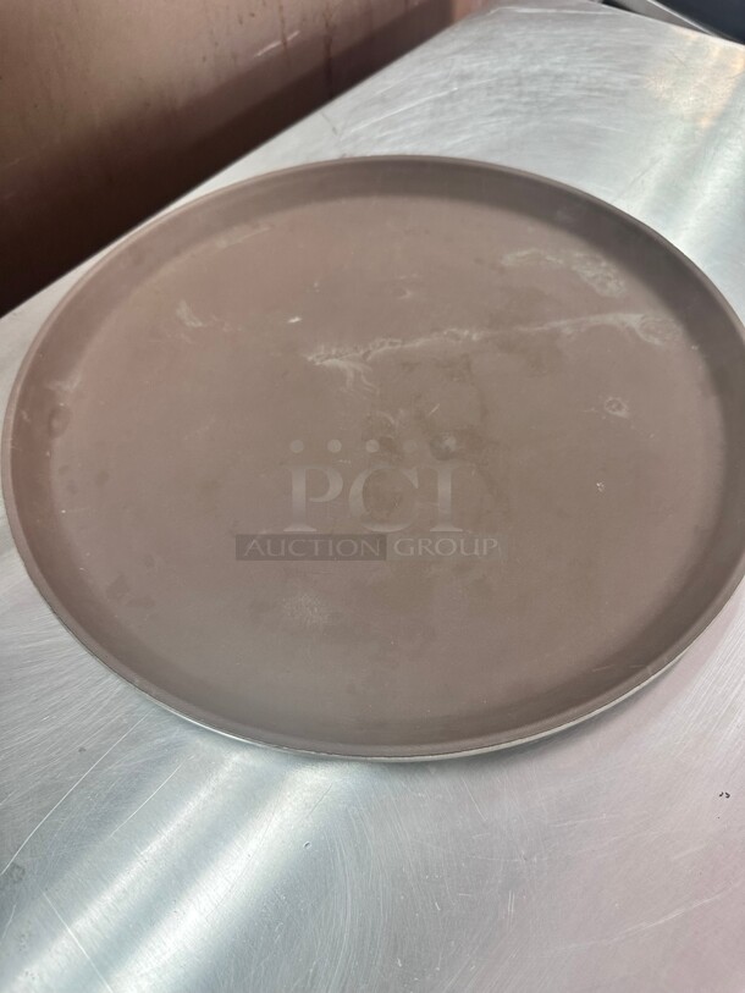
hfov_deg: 56.8
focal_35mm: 24
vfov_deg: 71.6
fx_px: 689
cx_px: 372
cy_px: 496
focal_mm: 6.86
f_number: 1.78
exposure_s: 1/60
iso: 125
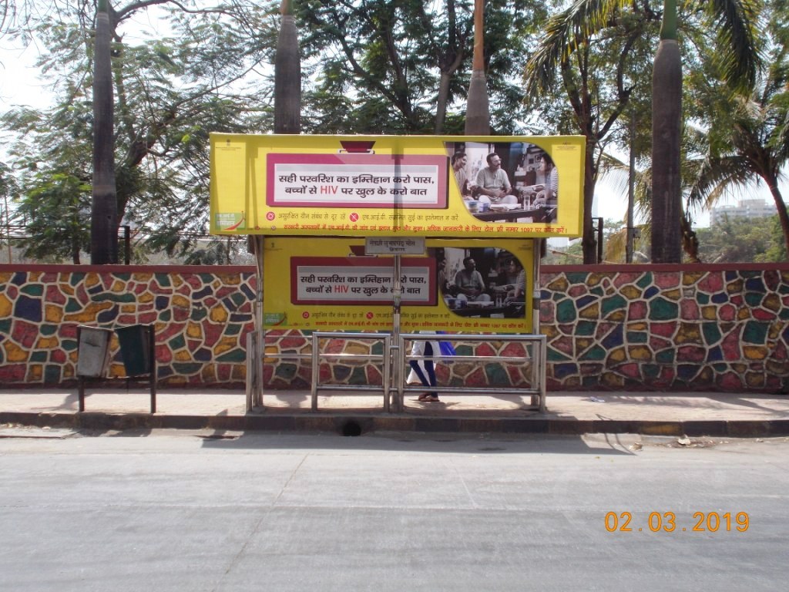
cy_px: 296
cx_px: 394
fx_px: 1003
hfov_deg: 42.9
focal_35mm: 44
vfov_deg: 32.9
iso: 80
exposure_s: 1/500
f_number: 4.2
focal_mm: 7.9
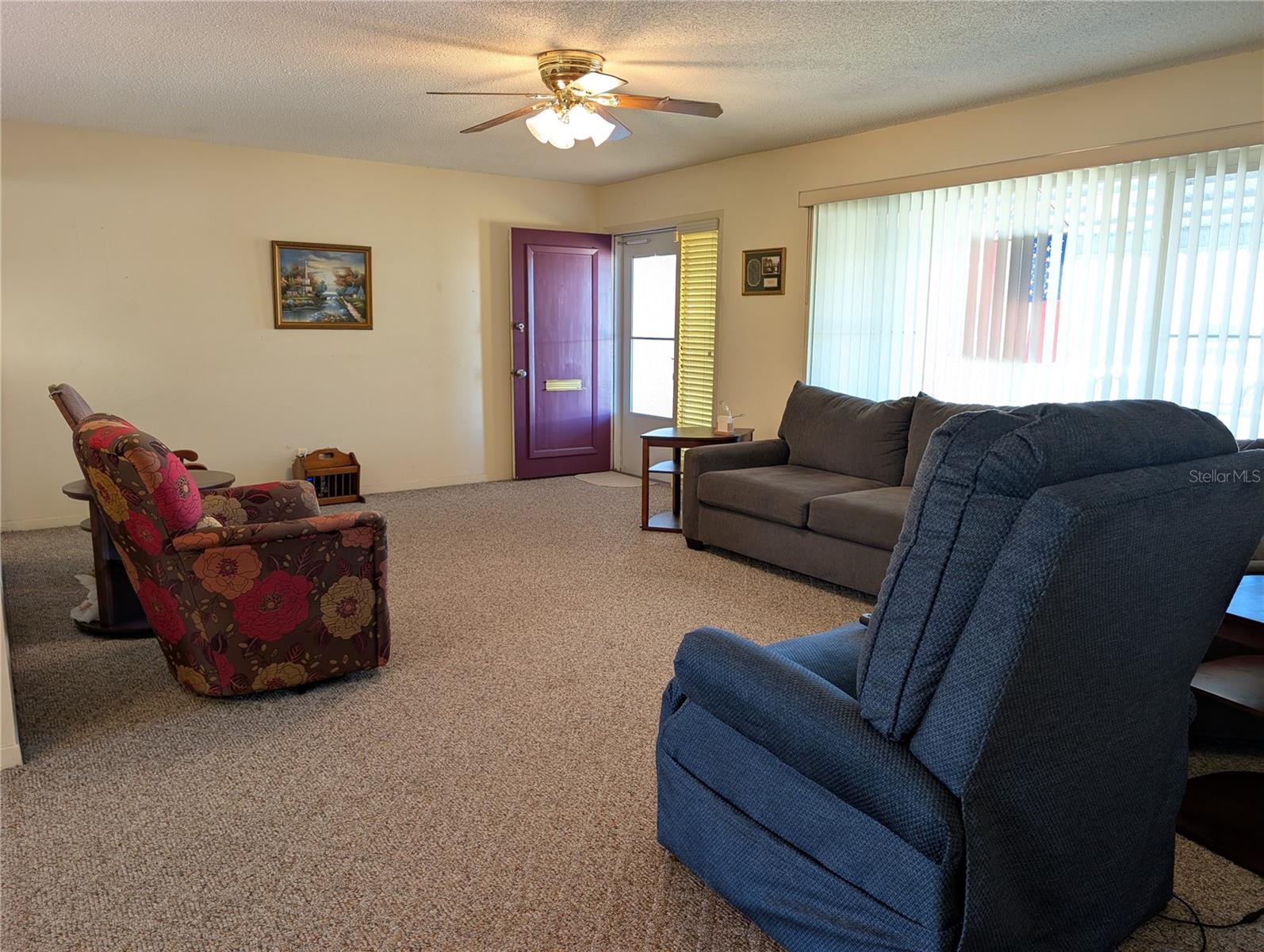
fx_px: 878
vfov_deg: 56.9
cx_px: 632
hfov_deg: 71.5
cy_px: 476
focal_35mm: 24
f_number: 1.68
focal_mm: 6.9
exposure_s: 1/24
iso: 33
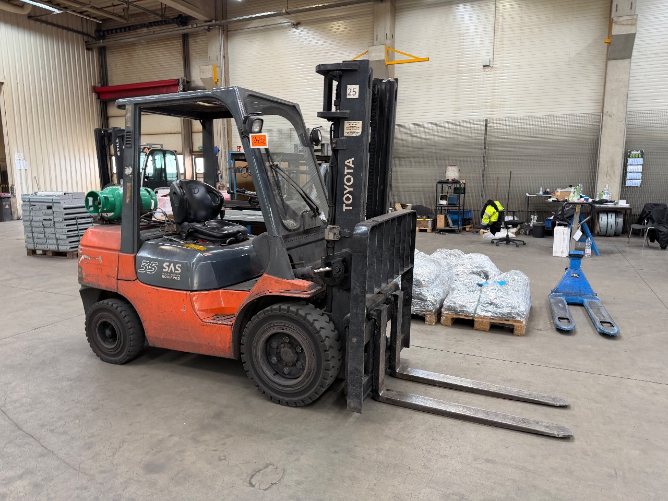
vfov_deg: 56.8
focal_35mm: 24
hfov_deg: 71.6
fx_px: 463
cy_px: 250
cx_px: 334
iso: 200
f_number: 1.78
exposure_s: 1/50
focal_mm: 6.76
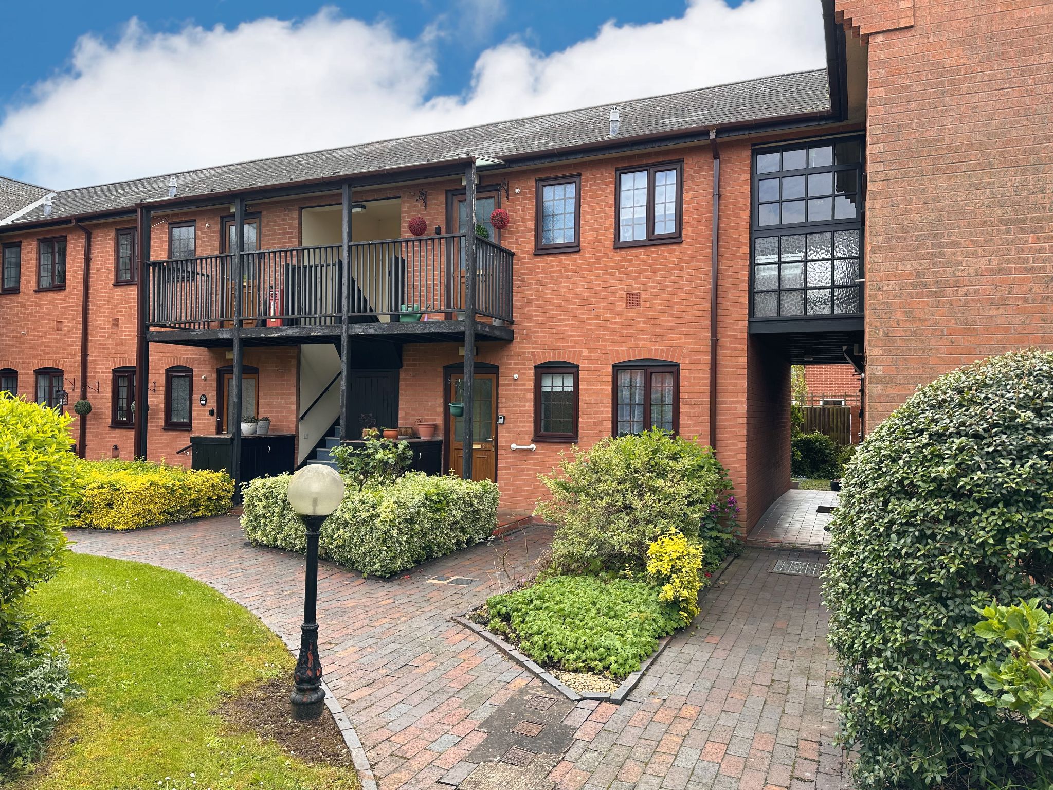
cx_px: 526
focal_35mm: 24
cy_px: 395
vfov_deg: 56.8
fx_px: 730
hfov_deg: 71.6
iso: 80
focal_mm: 6.86
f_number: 1.78
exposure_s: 1/797
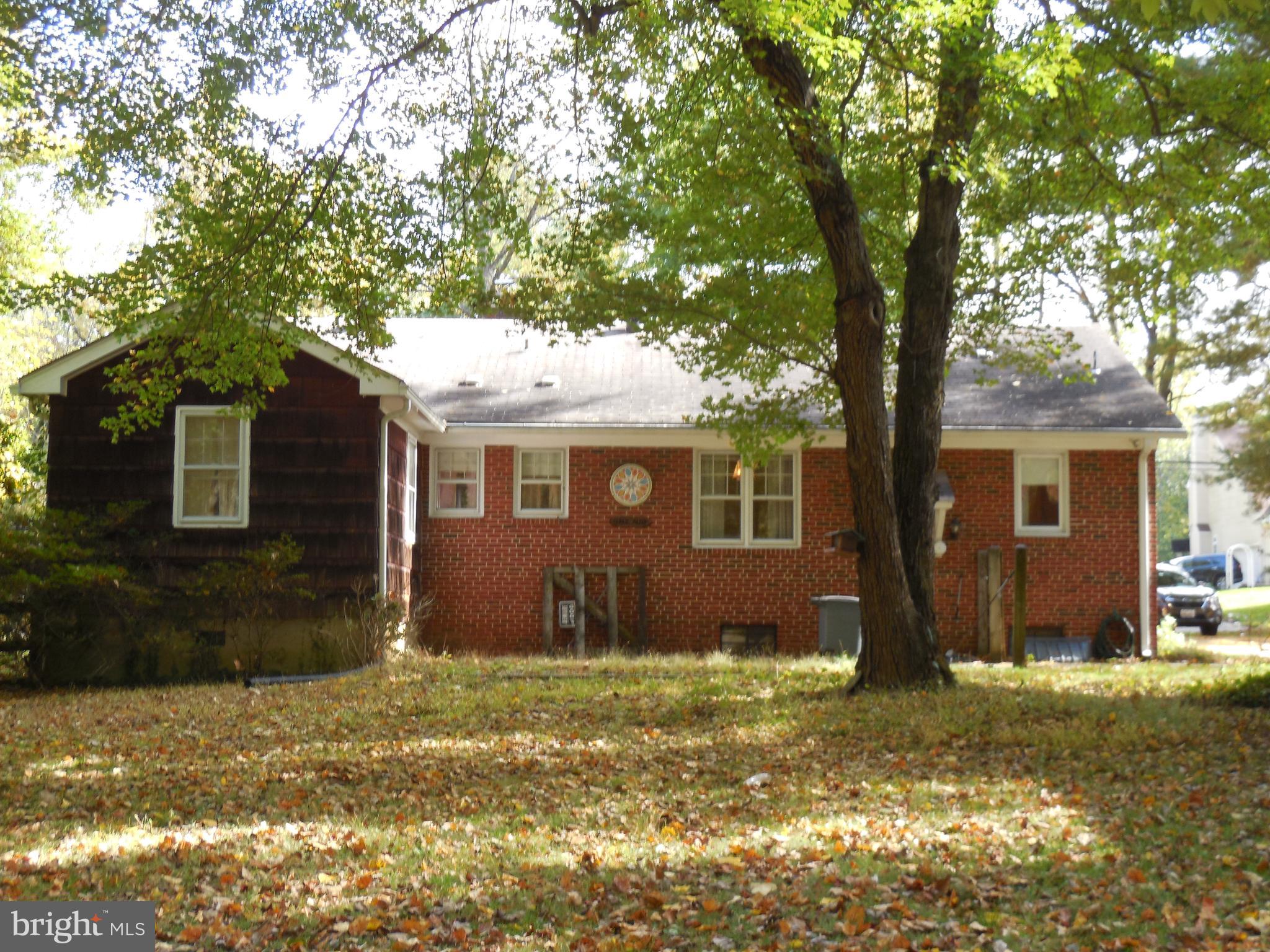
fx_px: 1944
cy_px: 476
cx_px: 635
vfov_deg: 27.5
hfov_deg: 36.2
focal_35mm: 53
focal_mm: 9.4
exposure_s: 1/60
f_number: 4
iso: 125
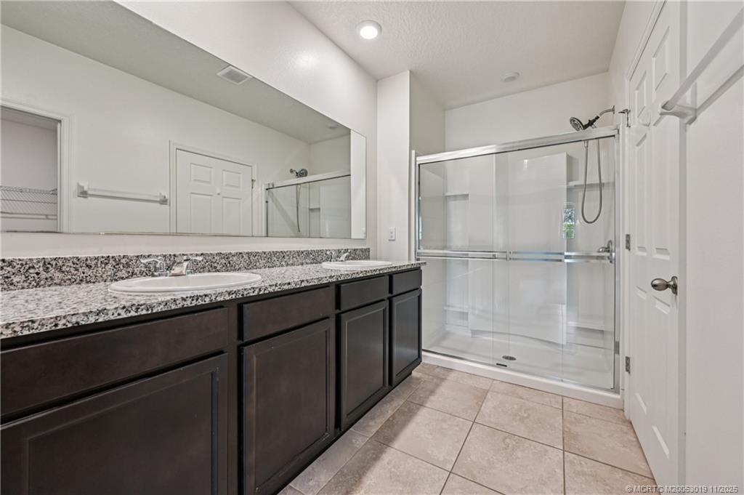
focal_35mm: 14
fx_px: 289
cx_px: 372
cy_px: 248
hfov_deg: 104.3
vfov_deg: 81.1
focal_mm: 14
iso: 800
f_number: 8
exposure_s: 1/15
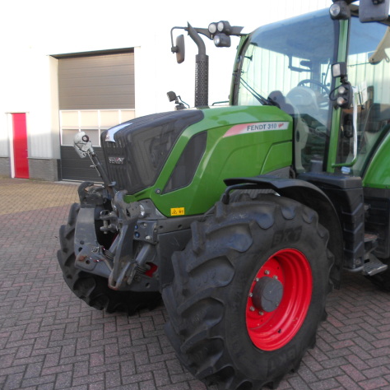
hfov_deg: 51.6
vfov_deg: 52.5
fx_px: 395
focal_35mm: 31
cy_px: 197
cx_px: 259
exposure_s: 1/125
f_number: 3.2
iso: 80
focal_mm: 4.6
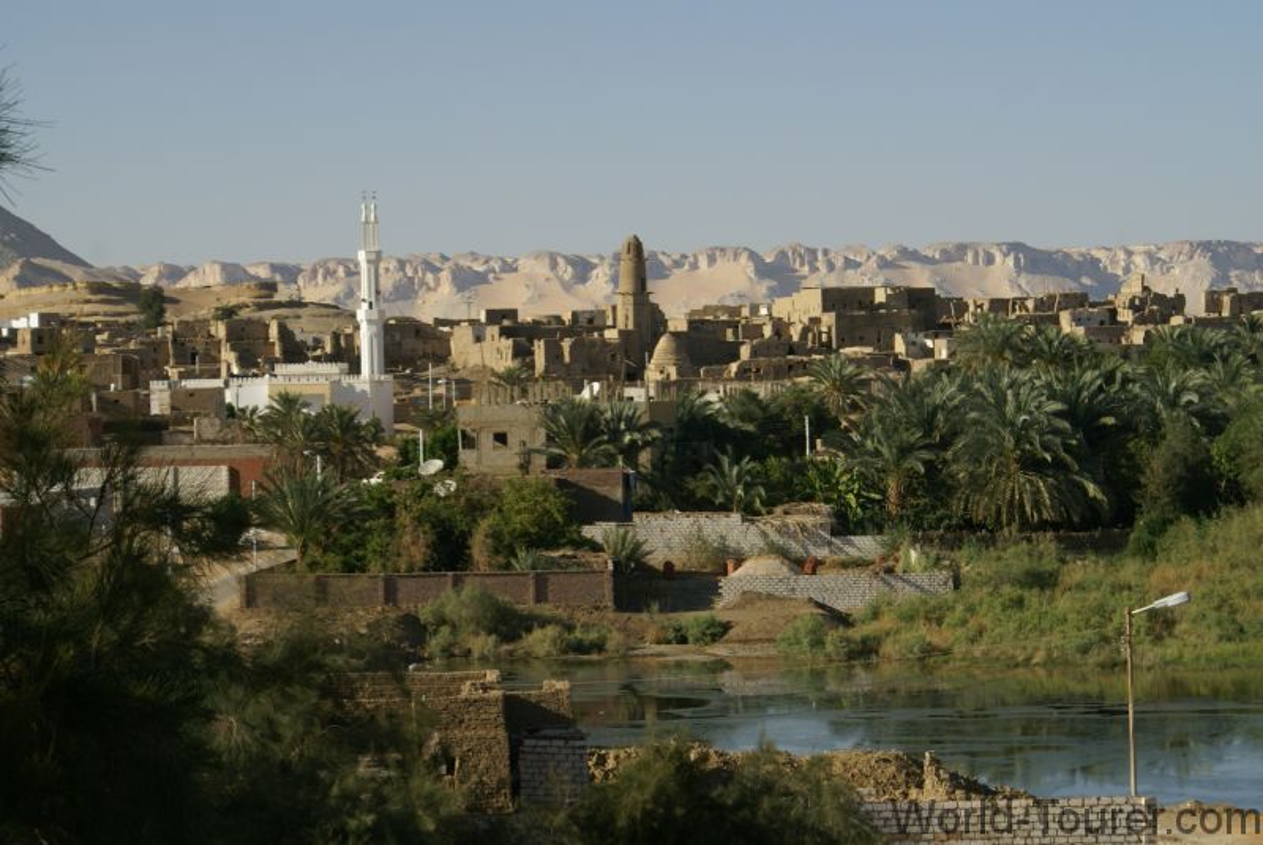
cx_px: 632
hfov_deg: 19.4
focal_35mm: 105
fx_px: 3687
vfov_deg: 13.1
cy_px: 422
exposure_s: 1/160
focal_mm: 70
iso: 100
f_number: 9
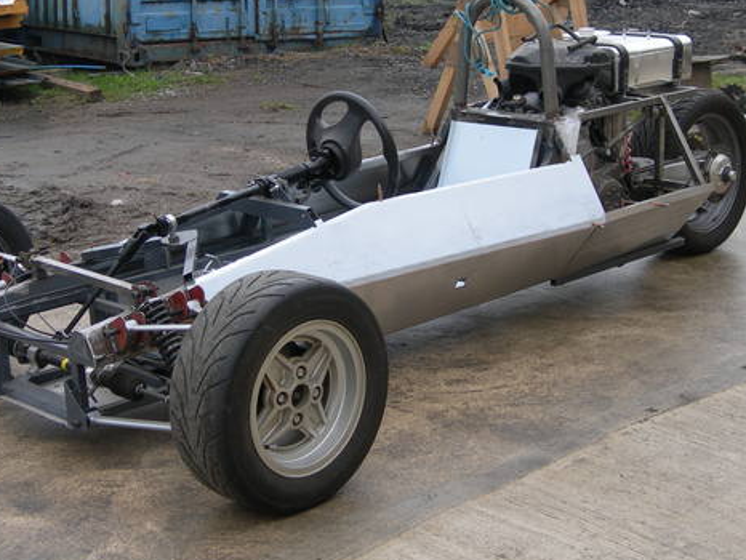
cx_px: 336
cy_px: 238
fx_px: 1509
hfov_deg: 27.7
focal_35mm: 70
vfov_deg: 21.0
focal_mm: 10.6
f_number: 3.2
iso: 50
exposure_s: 1/108
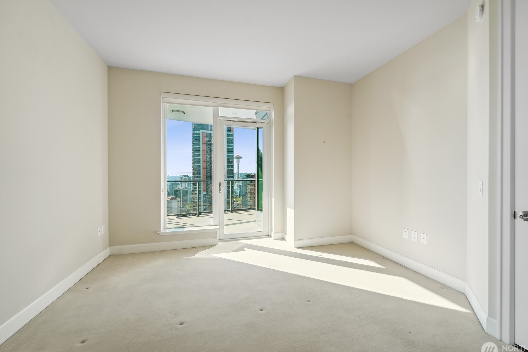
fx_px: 220
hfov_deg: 100.3
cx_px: 280
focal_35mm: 15
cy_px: 174
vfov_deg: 77.3
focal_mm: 14
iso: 200
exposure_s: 1/500
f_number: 8
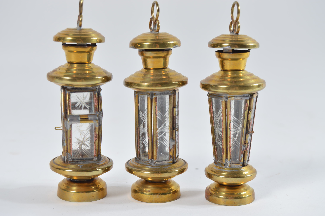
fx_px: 609
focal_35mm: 68
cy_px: 108
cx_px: 162
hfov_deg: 29.9
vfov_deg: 20.1
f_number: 7.1
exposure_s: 1/80
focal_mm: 45
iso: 100
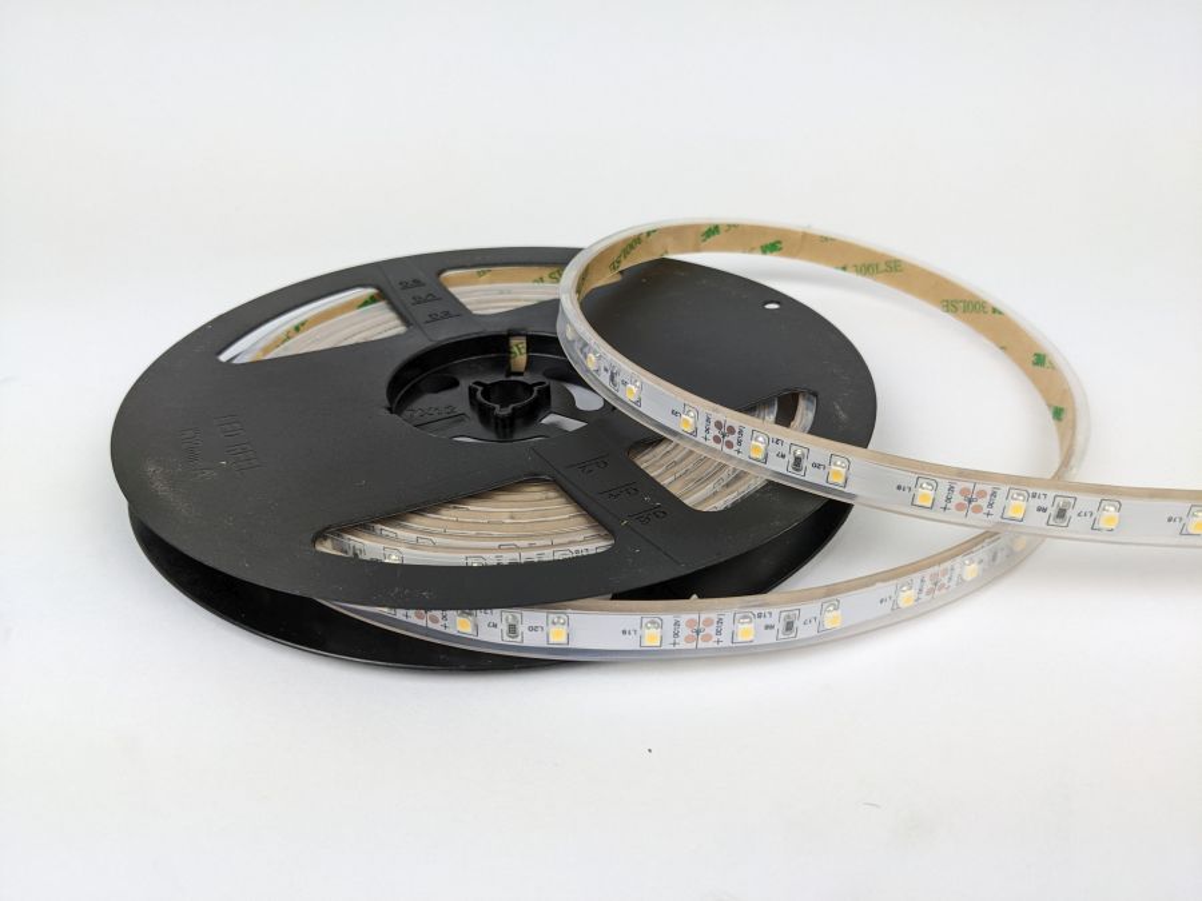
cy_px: 450
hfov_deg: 65.3
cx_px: 601
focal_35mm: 27
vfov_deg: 51.4
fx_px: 938
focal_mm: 4.38
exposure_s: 1/221
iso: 78
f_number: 1.73
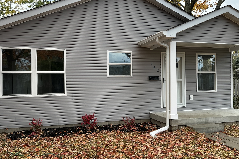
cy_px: 84
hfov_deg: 57.2
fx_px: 219
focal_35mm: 33
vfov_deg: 39.9
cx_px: 118
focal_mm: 6.86
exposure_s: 1/745
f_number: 1.78
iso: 80
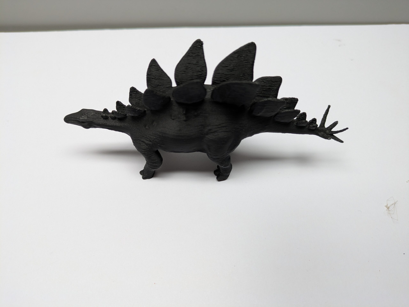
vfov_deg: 54.9
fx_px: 295
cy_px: 154
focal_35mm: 25
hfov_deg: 69.4
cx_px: 204
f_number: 1.89
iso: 79
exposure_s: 1/112
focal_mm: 5.43
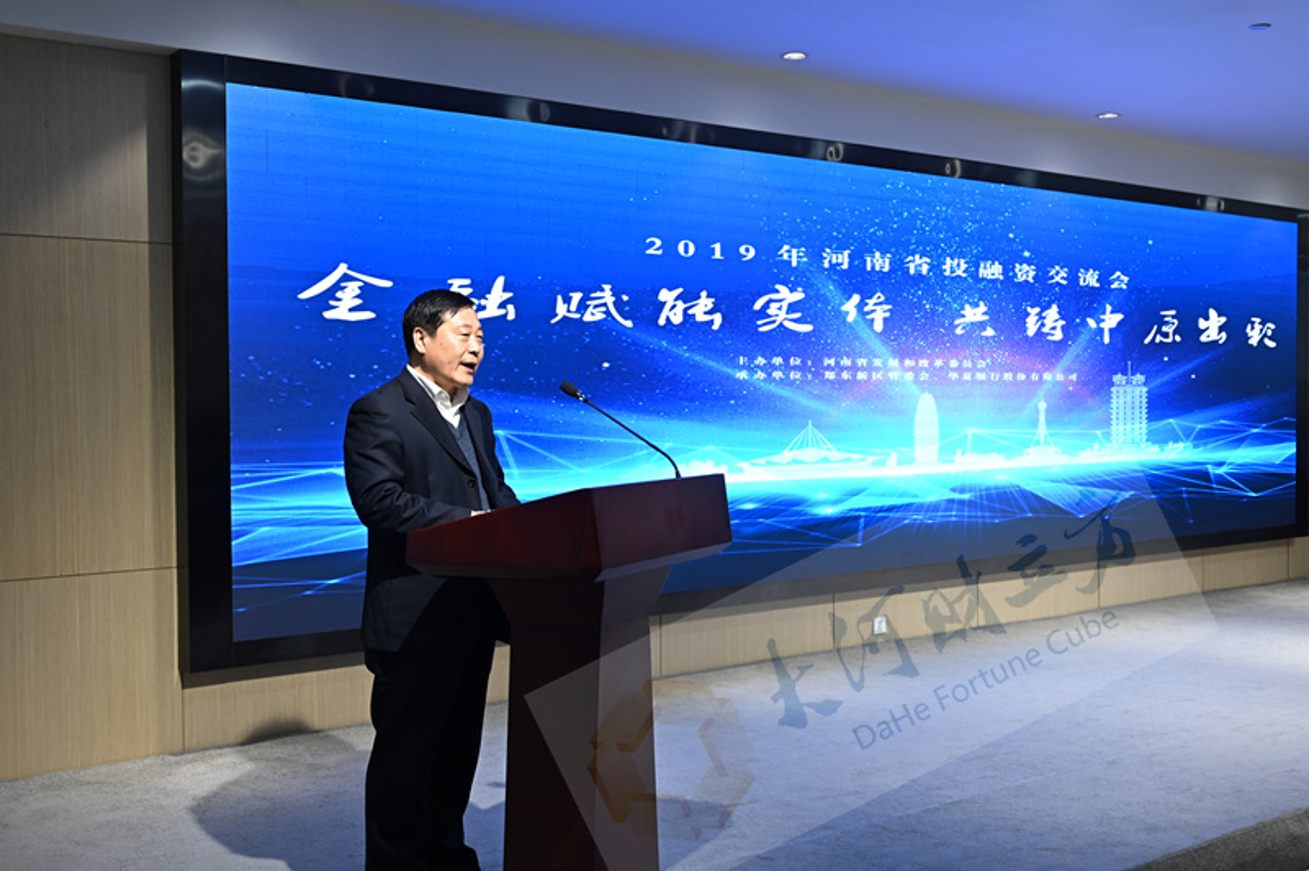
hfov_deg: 48.5
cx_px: 654
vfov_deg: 33.3
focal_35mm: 40
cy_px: 436
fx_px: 1453
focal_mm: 40
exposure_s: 1/100
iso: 800
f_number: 5.6
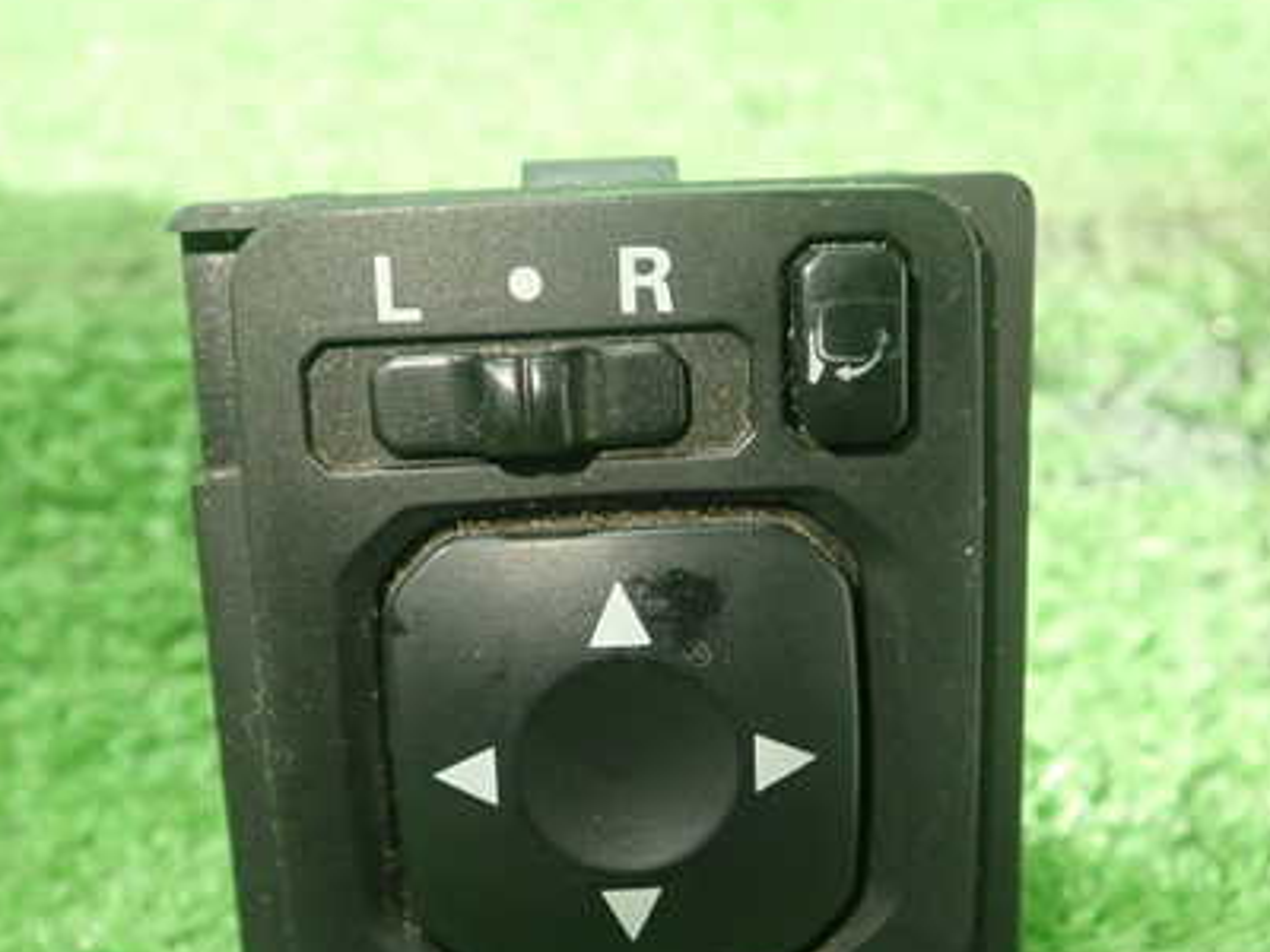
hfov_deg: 42.1
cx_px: 619
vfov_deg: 32.0
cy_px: 616
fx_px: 1651
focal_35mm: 45
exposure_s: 1/125
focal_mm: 5.5
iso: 500
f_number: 2.3
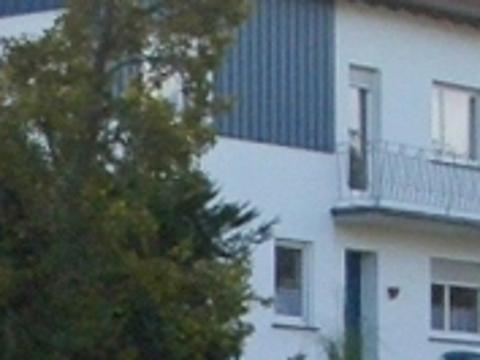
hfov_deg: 19.6
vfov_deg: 14.9
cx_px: 81
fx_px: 1374
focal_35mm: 99
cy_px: 88
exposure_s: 1/500
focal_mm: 5.8
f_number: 2.6
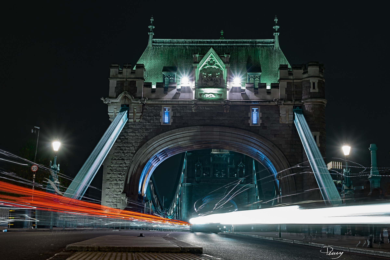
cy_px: 130
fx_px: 487
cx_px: 195
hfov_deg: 43.6
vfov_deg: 29.9
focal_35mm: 45
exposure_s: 8
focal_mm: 30
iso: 50
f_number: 10
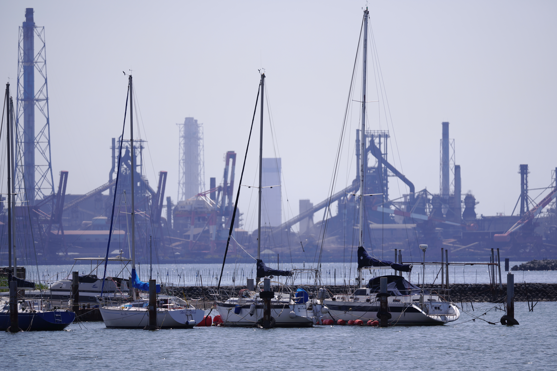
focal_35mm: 400
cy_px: 186
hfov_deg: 5.2
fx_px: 6188
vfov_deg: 3.4
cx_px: 278
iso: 100
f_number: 6.3
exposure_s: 1/500
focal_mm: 400
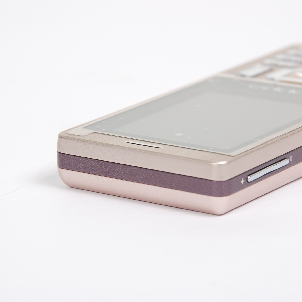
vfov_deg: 6.8
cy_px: 151
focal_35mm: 258
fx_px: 2543
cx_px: 149
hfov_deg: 6.8
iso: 100
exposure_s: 1/125
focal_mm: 135
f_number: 13
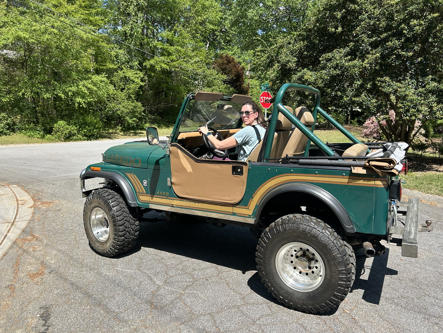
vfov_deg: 53.1
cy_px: 166
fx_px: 333
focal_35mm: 26
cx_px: 222
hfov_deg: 67.3
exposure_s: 1/2123
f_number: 1.5
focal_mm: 5.7
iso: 50
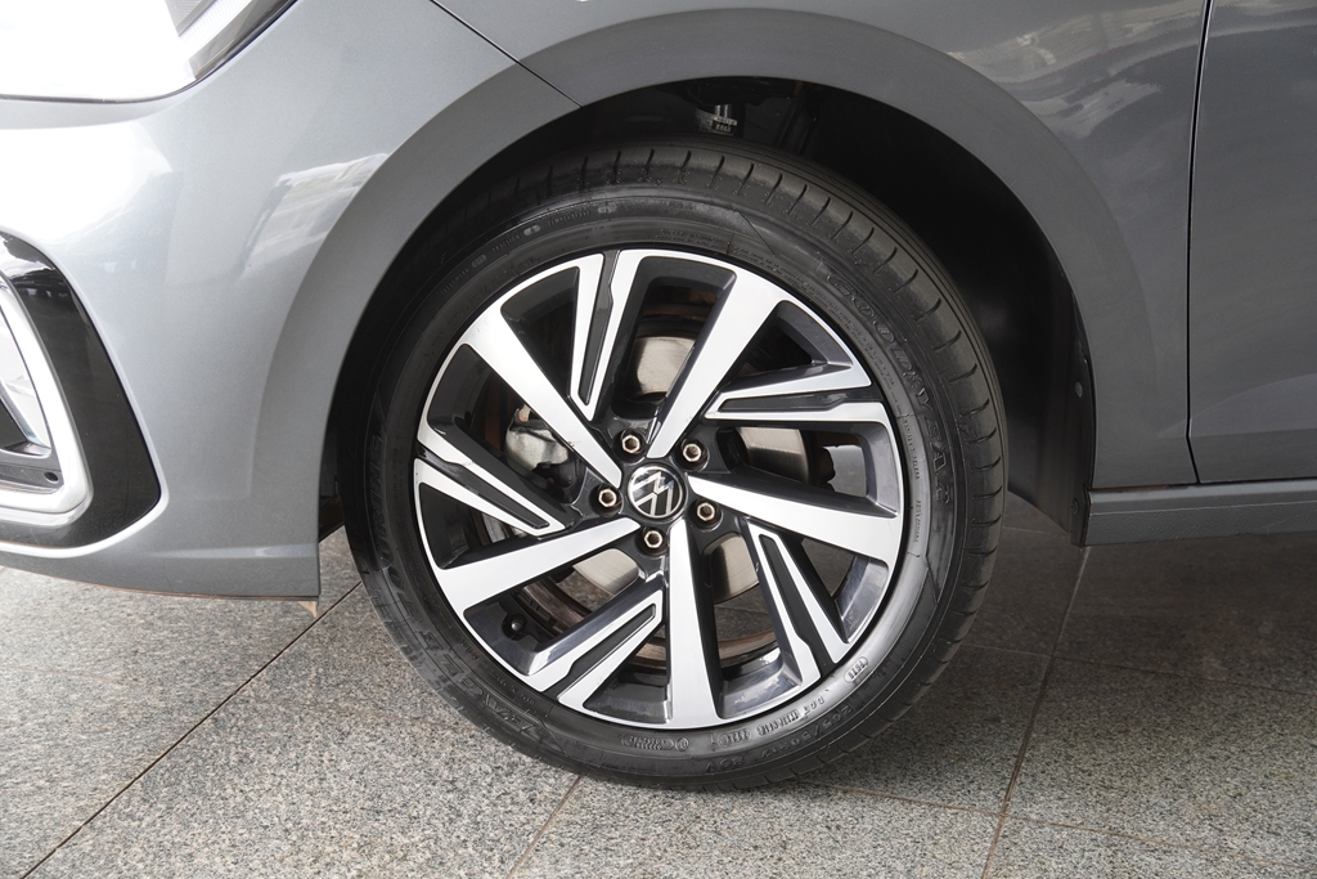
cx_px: 658
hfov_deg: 31.2
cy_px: 440
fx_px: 2360
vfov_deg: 21.1
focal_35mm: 64
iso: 250
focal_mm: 43
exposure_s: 1/80
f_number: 4
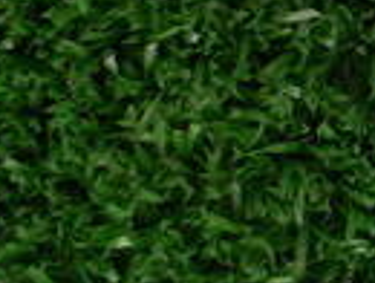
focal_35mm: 128
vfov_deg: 11.3
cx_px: 790
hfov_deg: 13.0
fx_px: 1389
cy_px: -107
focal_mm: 4.6
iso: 180
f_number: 3.2
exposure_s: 1/25
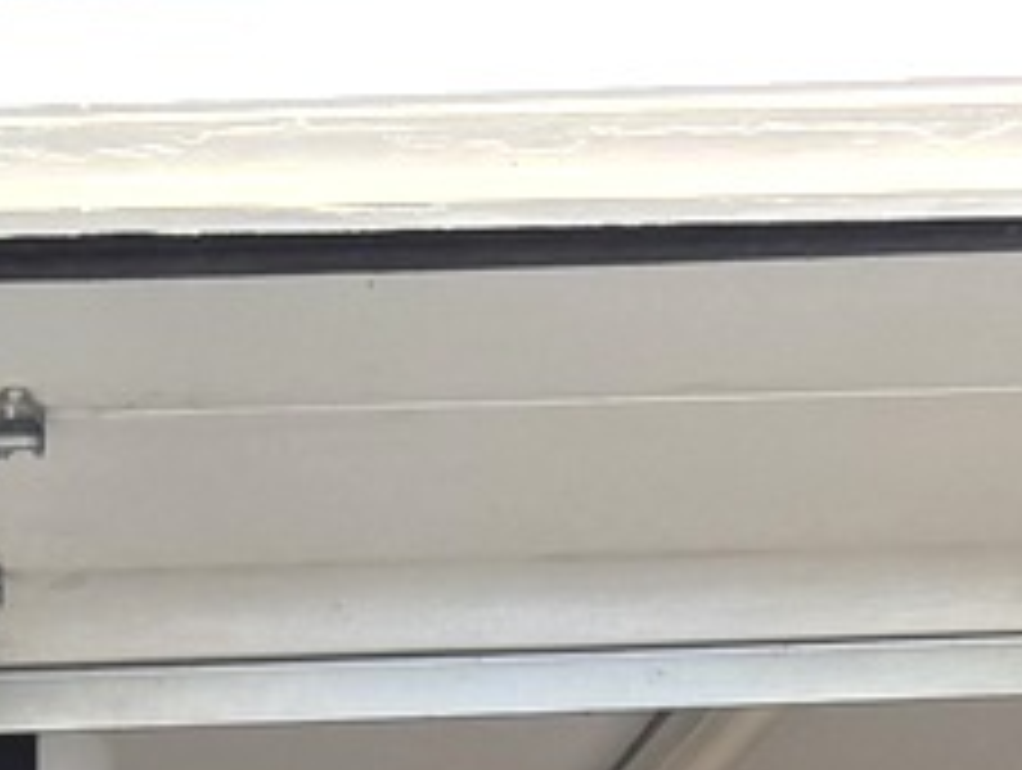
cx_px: -491
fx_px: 4495
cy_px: 2346
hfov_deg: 12.4
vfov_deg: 8.2
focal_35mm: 152
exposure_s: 1/93
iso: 200
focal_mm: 6.76
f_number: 1.78
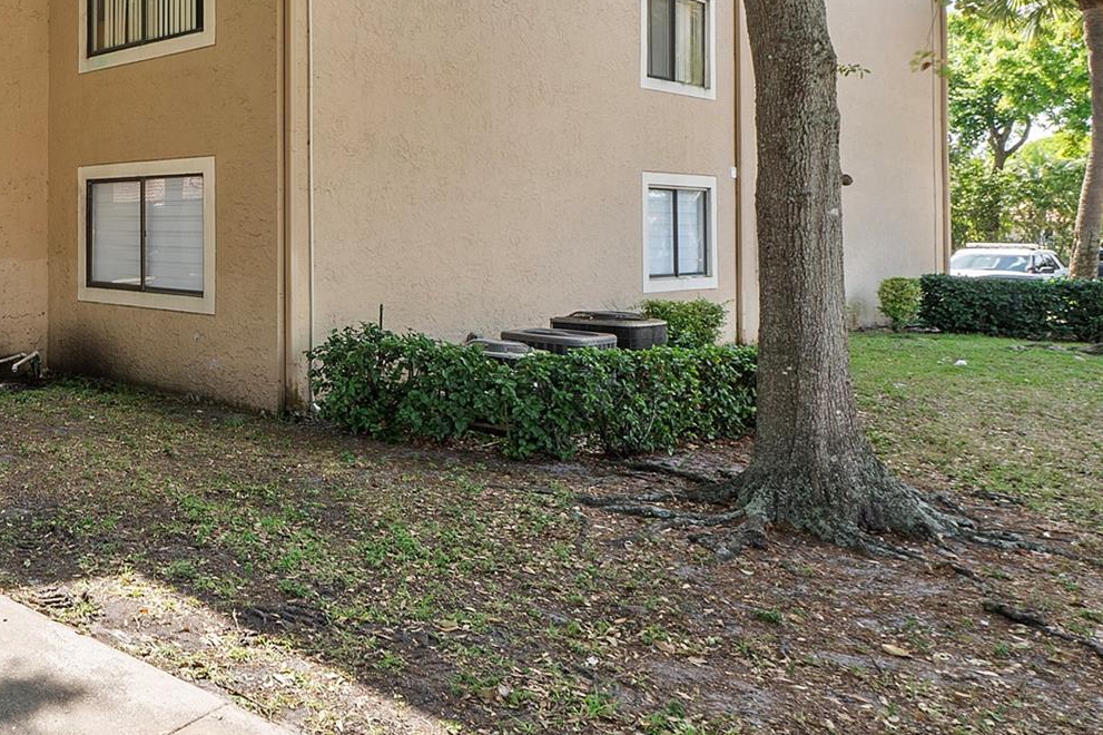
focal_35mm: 31
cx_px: -24
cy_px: 215
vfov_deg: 41.5
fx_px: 949
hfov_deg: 48.4
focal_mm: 10
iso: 100
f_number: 11
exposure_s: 1/50
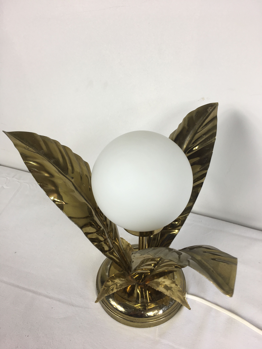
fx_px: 293
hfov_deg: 48.2
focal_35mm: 29
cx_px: 131
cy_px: 174
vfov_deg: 61.7
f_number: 2.2
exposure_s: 1/50
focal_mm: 4.15
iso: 25
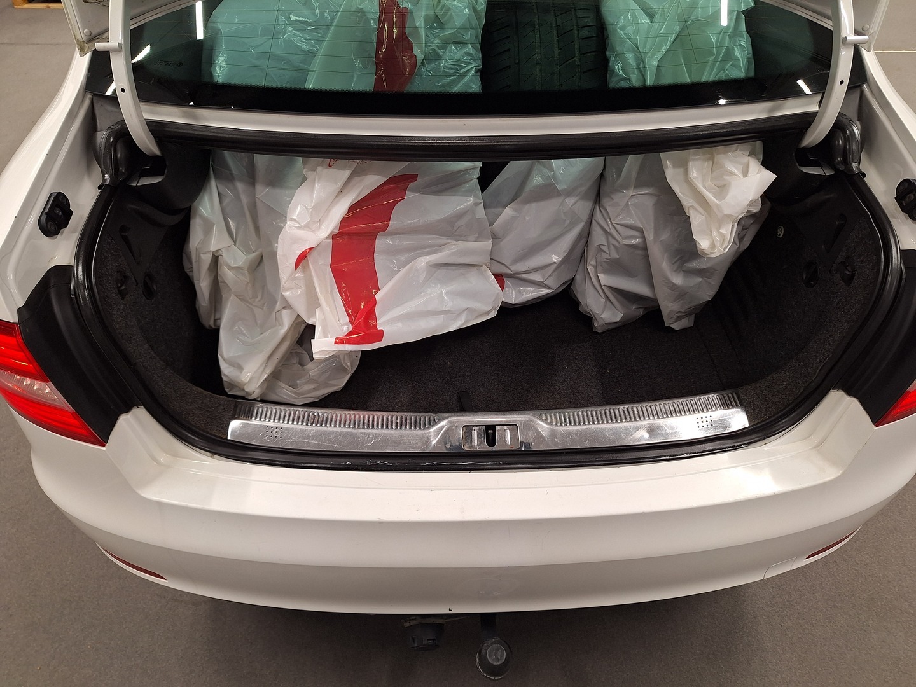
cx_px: 458
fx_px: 609
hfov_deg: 73.9
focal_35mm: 23
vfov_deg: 58.9
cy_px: 344
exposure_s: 1/50
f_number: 1.8
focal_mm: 5.54
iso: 64
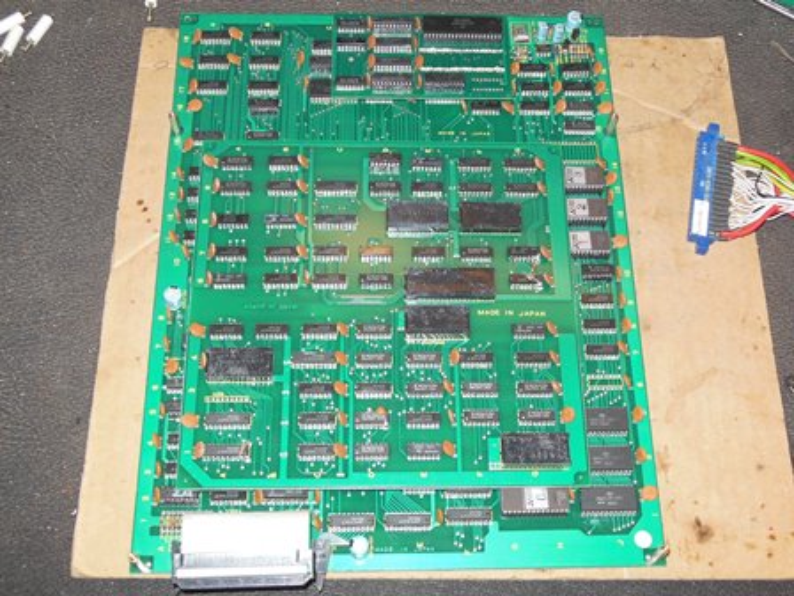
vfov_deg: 33.6
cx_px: 397
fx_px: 986
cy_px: 298
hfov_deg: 43.9
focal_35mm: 43
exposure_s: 1/30
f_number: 3.8
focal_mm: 7.7
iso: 200
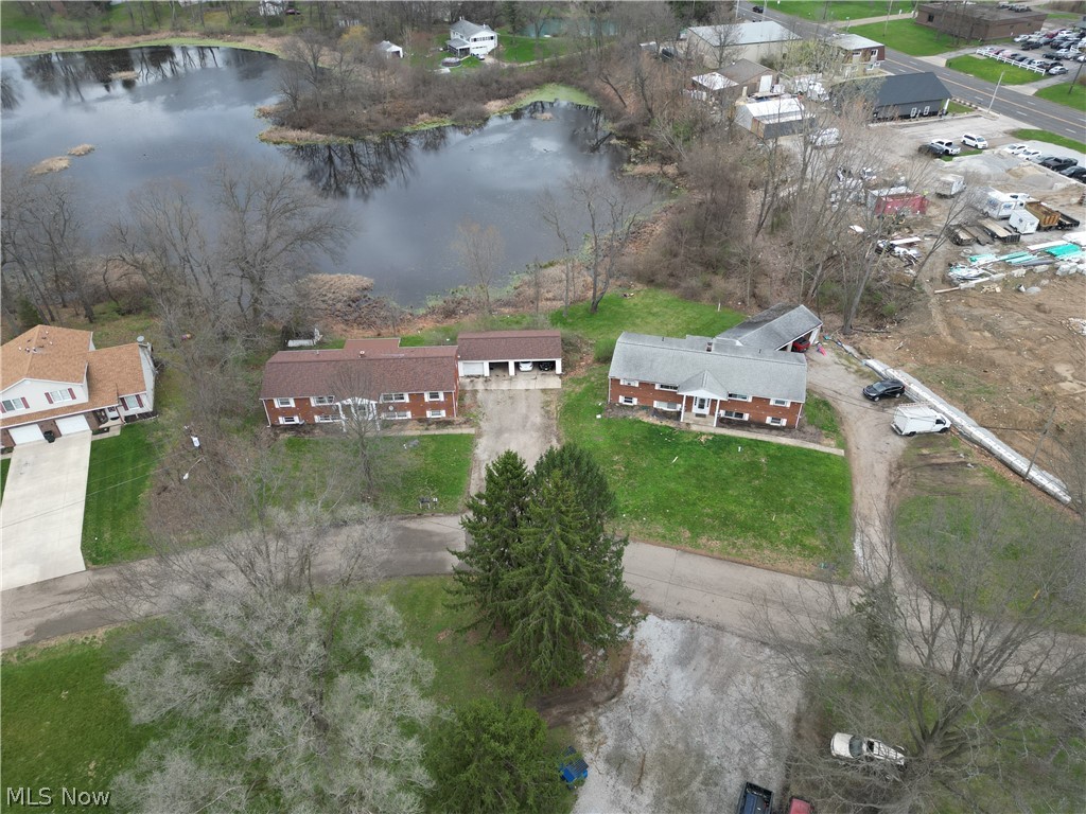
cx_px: 543
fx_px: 753
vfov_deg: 56.8
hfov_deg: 71.6
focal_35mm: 24
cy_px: 407
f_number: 1.7
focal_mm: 6.72
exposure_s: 1/350
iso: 100
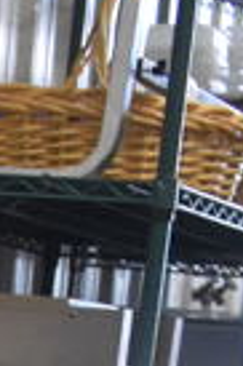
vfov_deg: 10.4
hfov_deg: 6.7
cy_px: 773
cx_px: -537
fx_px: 1827
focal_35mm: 180
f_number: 3.5
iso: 1100
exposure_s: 1/125
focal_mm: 18
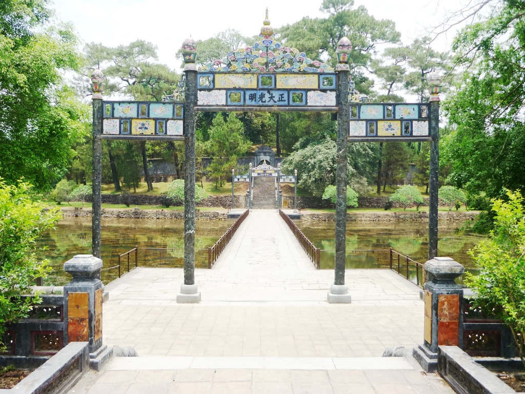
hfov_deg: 55.4
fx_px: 500
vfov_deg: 42.9
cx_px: 262
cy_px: 197
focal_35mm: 33
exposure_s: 1/1000
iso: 100
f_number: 2.8
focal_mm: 5.5
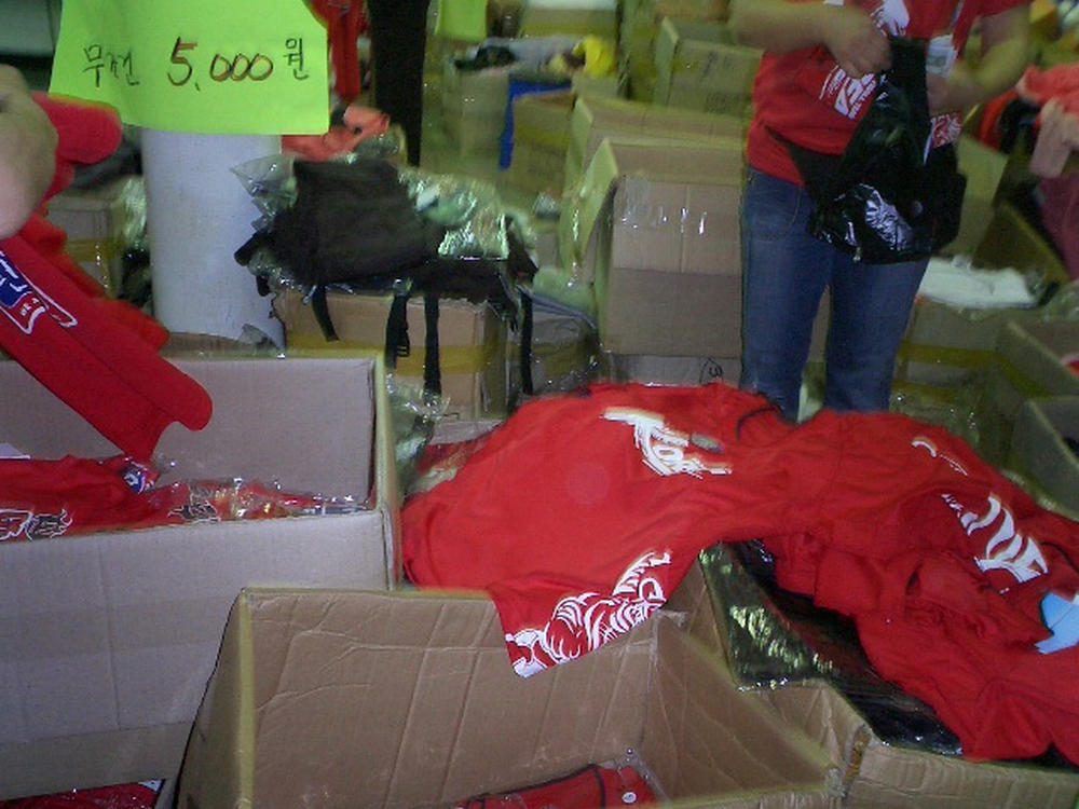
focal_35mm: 37
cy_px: 404
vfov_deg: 38.7
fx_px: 1153
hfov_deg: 50.1
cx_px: 540
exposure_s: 1/40
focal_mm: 5.6
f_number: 3.5
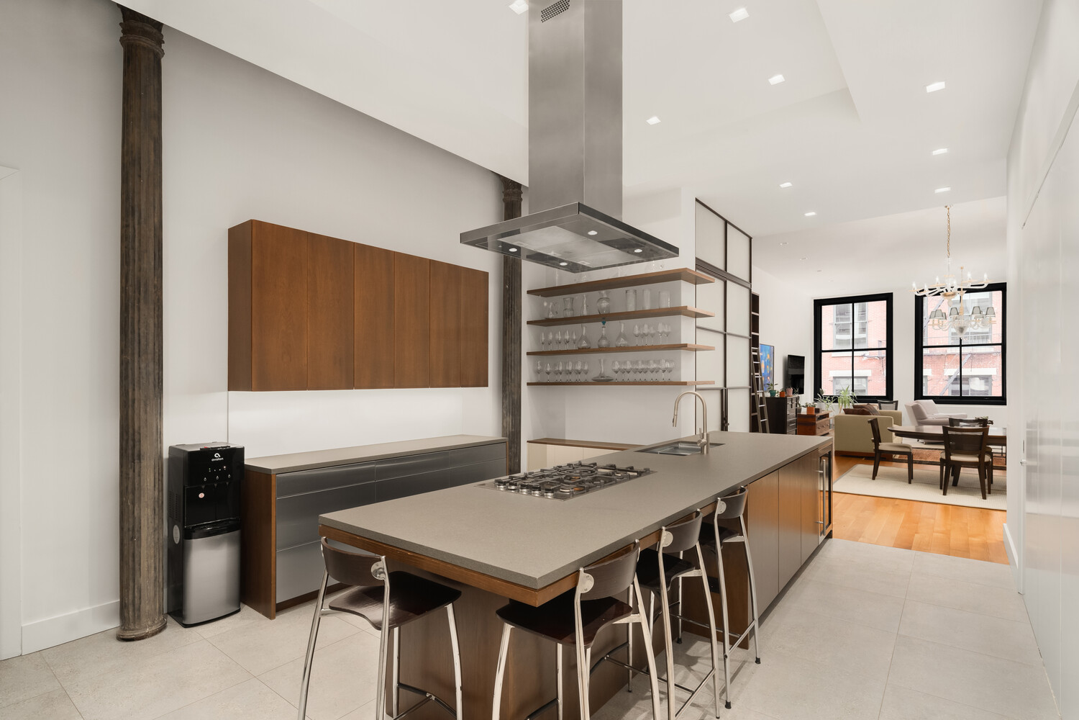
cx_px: 540
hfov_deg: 93.3
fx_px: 509
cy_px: 360
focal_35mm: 17
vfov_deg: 70.4
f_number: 16
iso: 640
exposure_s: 1/2
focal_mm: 17
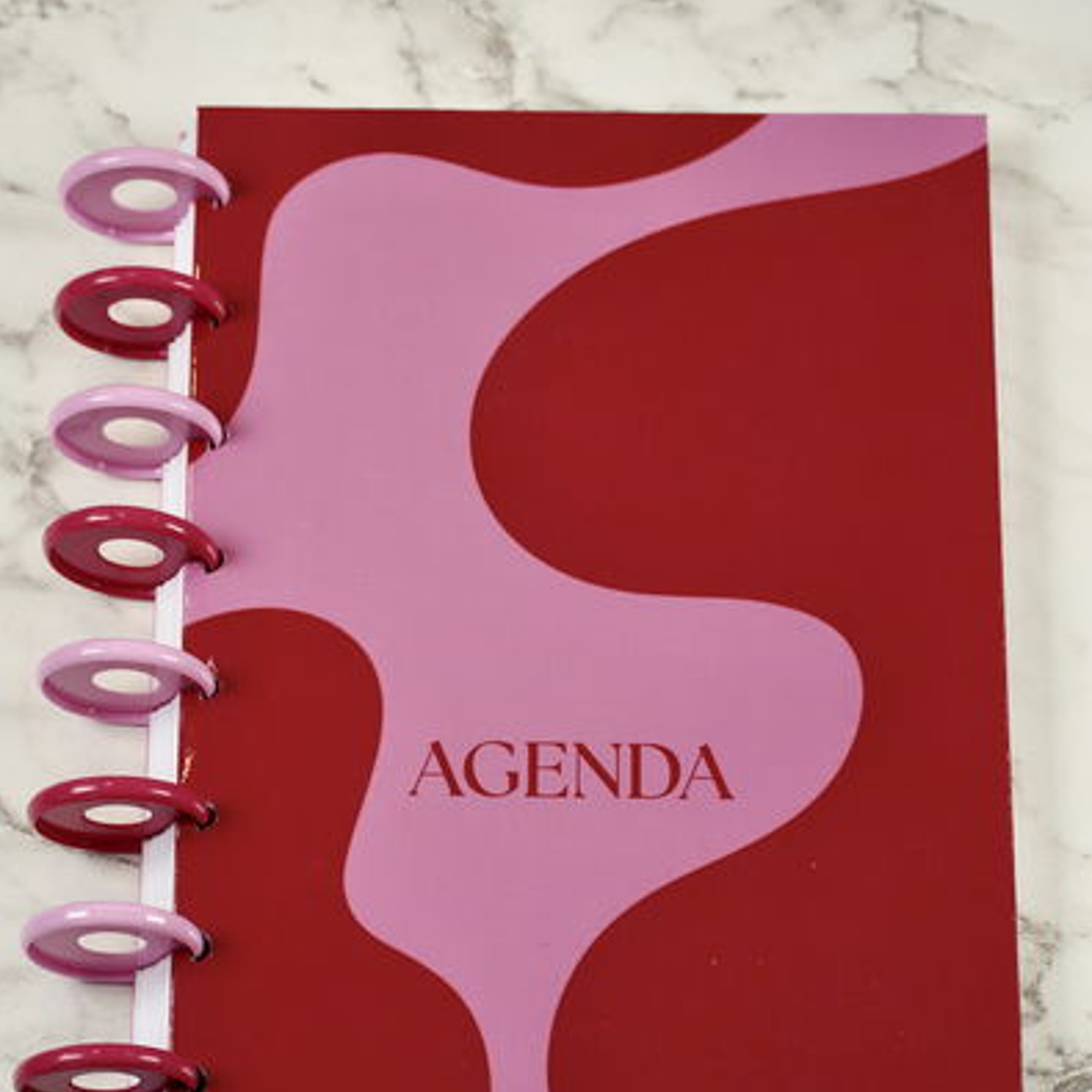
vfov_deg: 13.5
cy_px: 578
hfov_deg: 13.5
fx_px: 4627
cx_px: 550
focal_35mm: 130
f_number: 5.6
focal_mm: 67
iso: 200
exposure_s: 1/160
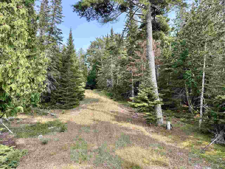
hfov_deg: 71.6
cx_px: 112
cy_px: 84
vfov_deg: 56.8
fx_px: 156
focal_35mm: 24
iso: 80
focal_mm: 6.86
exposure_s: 1/680
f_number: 1.78
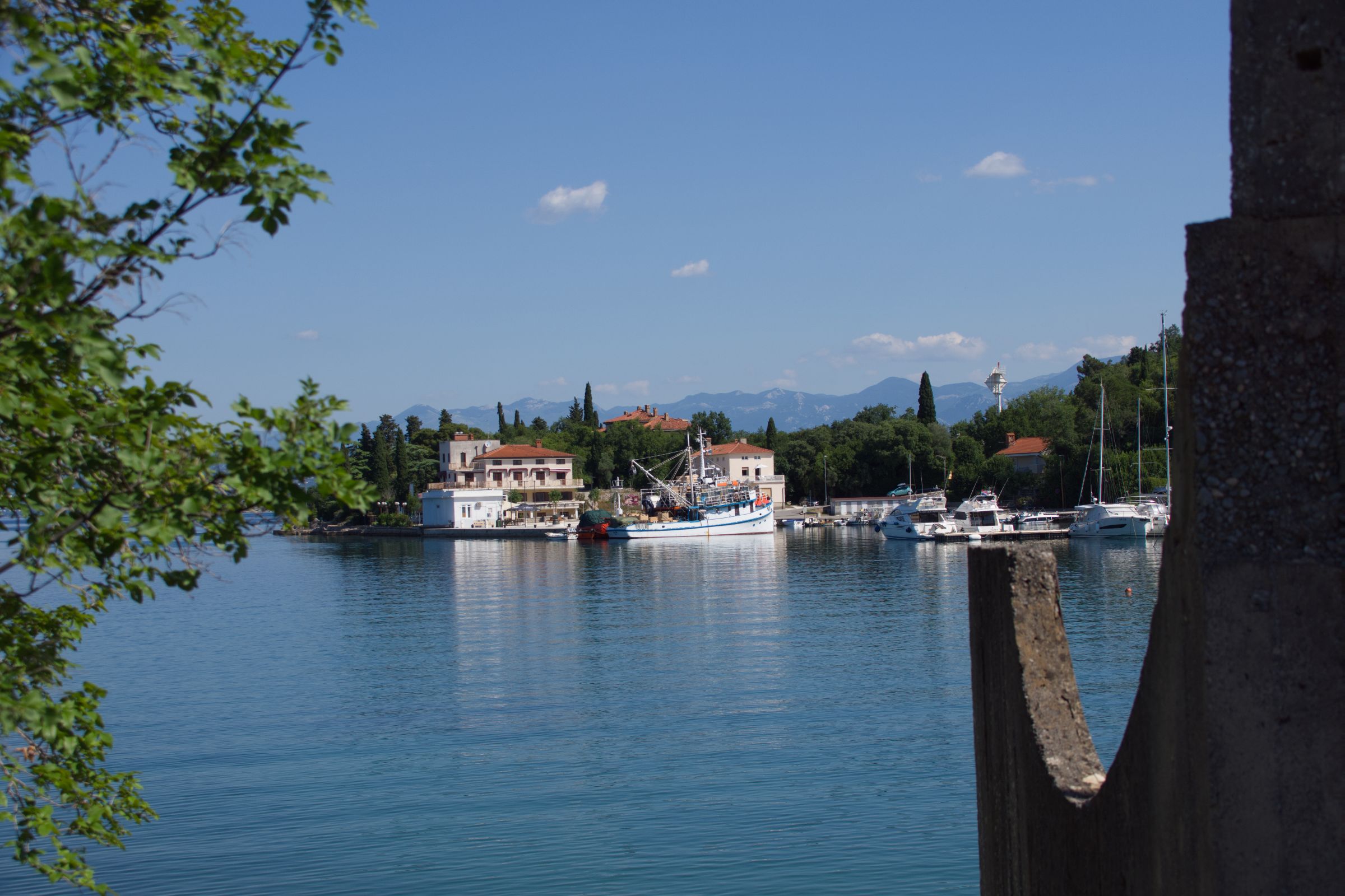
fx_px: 1961
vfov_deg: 25.8
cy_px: 448
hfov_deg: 37.9
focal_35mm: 52
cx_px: 672
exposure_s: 1/400
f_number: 6.3
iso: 100
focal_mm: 35
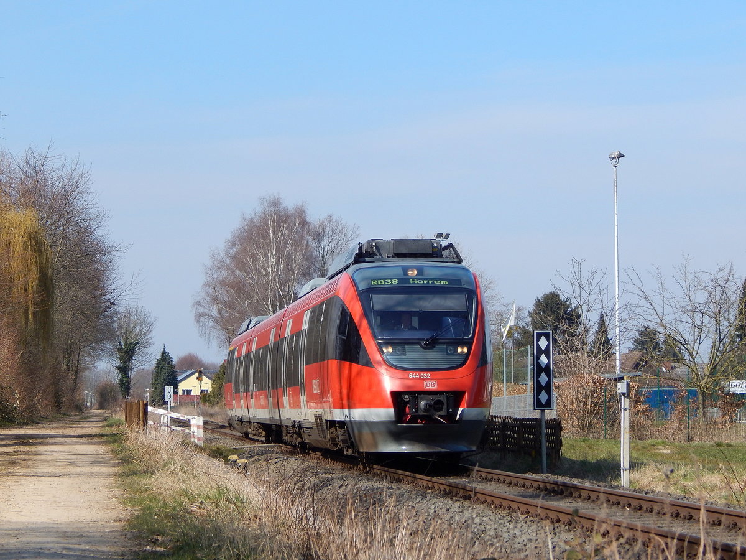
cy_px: 280
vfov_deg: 13.0
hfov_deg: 17.3
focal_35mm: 114
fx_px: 2457
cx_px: 373
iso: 125
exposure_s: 1/800
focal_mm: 20.5
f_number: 4.6
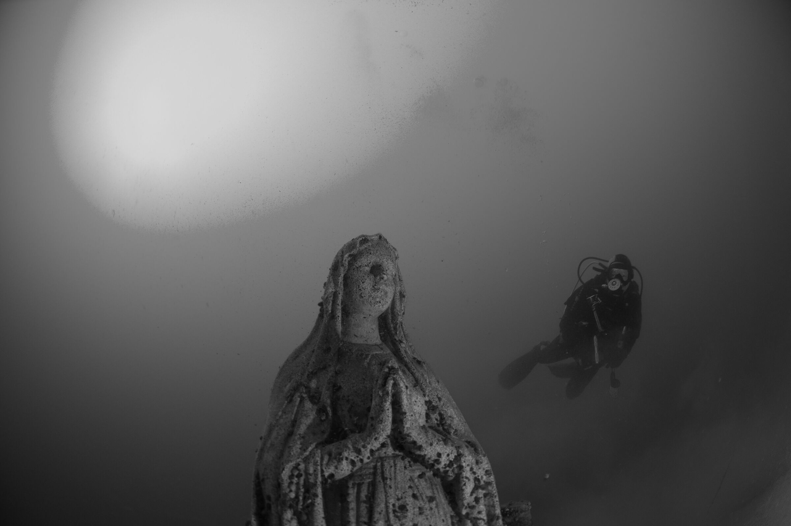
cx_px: 396
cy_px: 263
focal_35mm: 16
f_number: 4
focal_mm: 10.5
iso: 400
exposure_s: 1/30
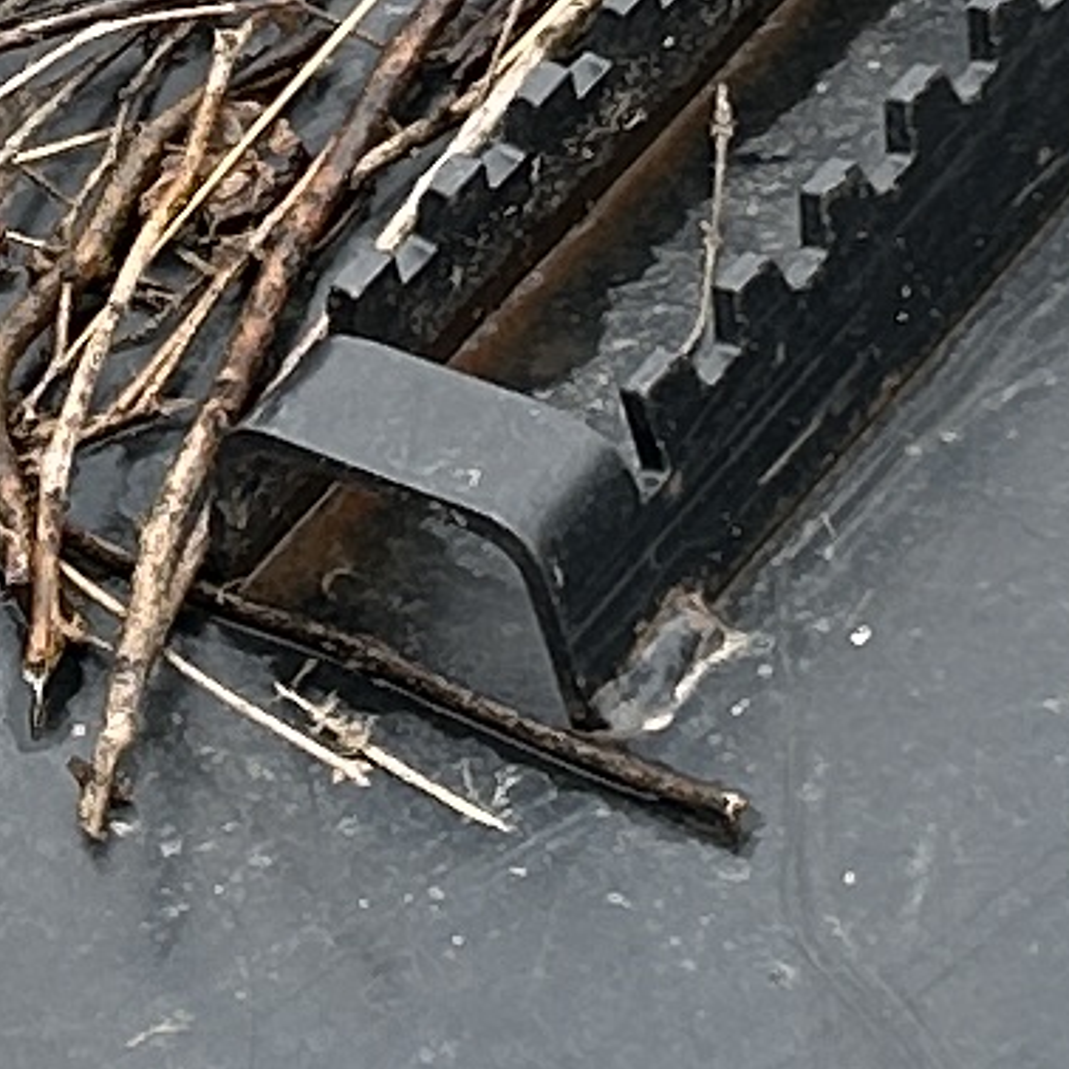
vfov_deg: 7.1
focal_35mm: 245
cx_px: -65
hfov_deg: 7.1
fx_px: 8560
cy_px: 62
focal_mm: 5.7
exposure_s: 1/247
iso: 40
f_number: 1.5
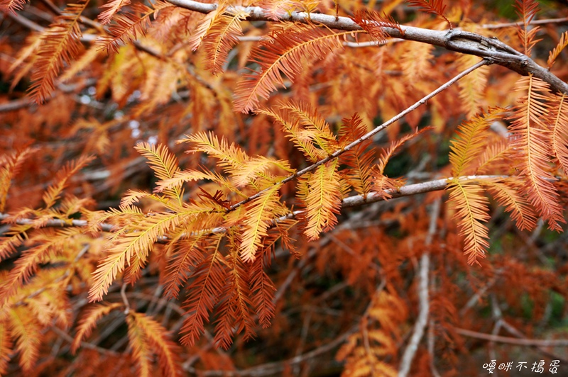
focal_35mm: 40
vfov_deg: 33.0
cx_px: 284
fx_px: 638
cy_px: 188
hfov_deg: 48.0
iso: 100
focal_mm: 27
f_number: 6.3
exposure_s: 1/80
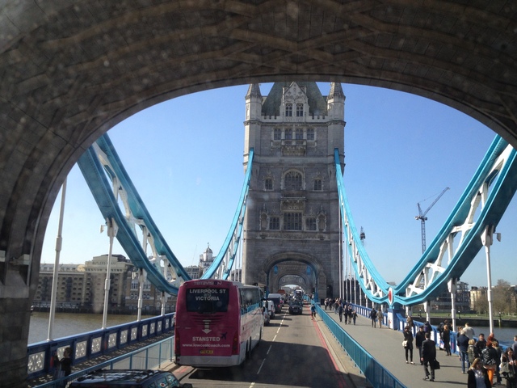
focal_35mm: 35
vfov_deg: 40.7
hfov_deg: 52.6
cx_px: 258
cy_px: 194
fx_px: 523
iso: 50
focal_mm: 4.28
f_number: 2.4
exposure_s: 1/249
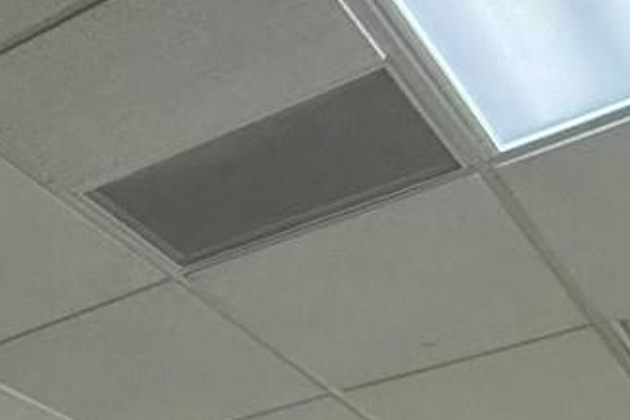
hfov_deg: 19.2
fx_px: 1243
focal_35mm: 71
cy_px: 938
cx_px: -578
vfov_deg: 14.4
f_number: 2.2
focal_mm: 2.22
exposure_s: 1/120
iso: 160
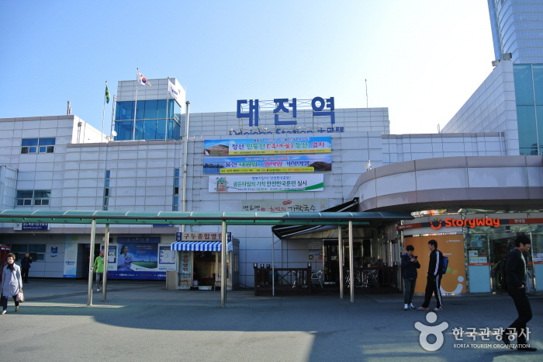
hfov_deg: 63.7
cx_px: 272
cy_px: 181
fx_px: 437
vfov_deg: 44.9
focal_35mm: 29
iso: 100
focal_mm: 11
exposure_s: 1/400
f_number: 4.5
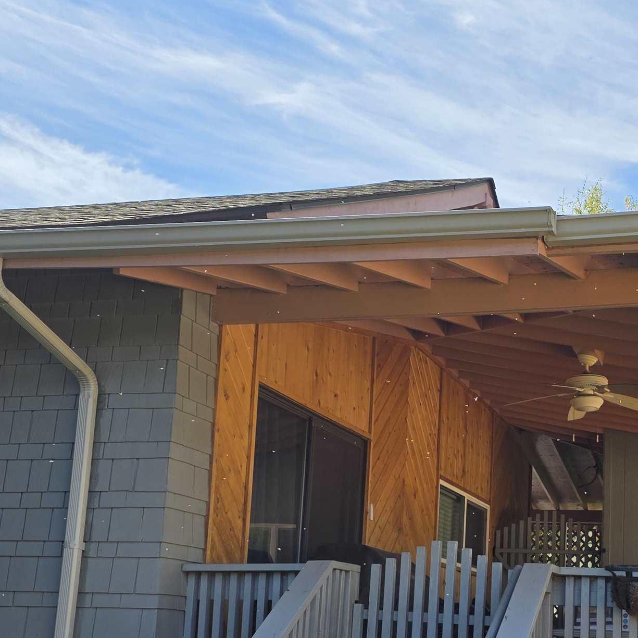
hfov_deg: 32.5
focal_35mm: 51
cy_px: 511
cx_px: 508
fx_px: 1063
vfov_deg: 32.5
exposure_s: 1/3059
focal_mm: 6.3
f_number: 1.7
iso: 80
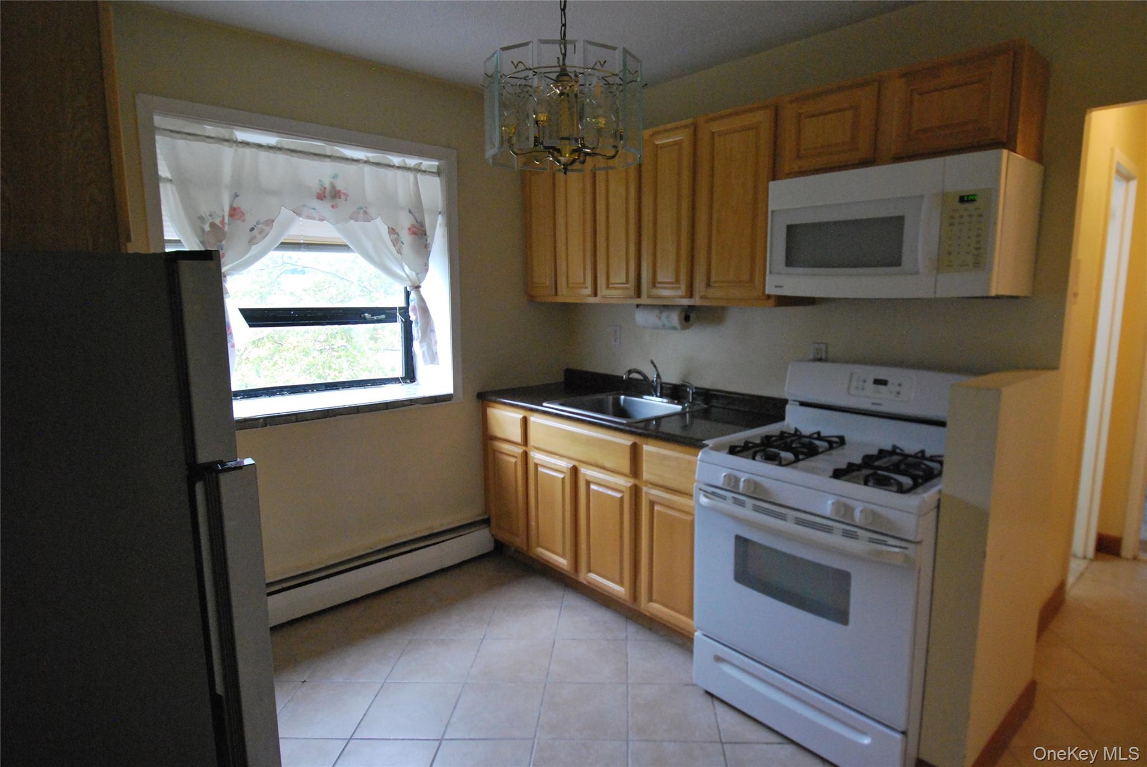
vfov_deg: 63.3
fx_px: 622
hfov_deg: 85.4
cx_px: 574
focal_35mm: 20
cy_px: 384
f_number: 6.3
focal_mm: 13
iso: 1600
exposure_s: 1/60
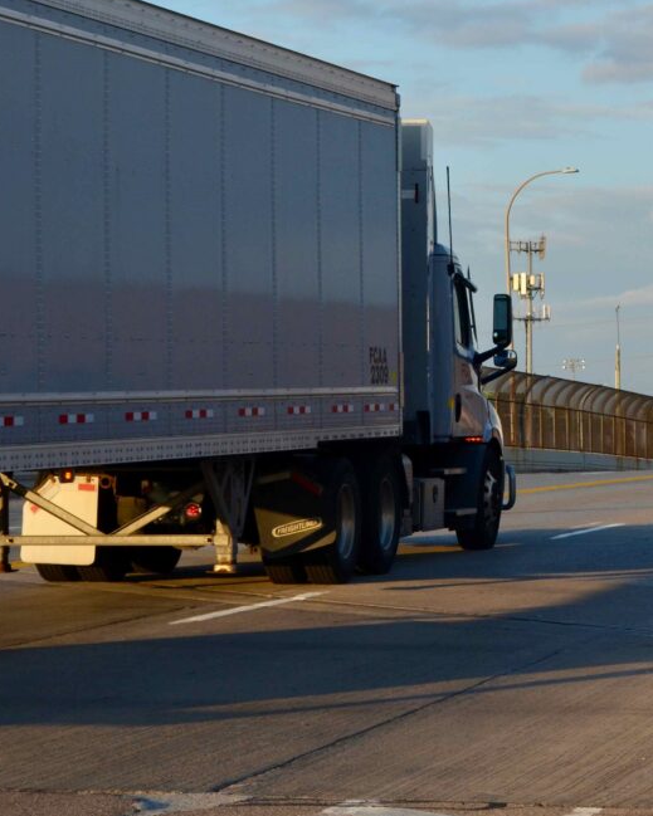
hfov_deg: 10.7
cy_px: 329
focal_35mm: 143
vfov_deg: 13.5
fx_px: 3452
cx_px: 666
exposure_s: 1/400
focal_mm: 55
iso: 400
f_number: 8
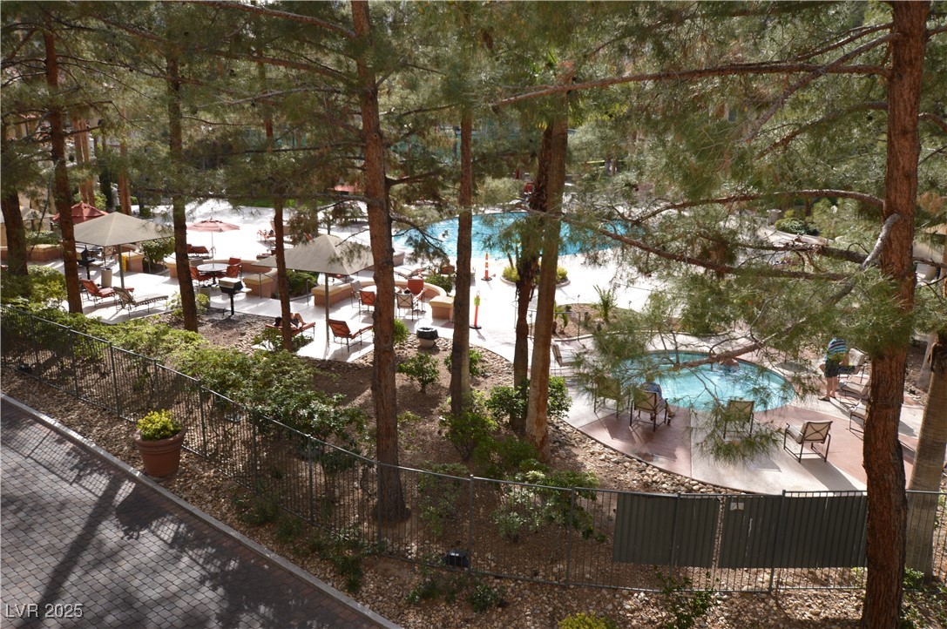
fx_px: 788
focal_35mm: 30
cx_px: 474
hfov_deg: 62.0
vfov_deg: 43.5
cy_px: 314
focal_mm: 20
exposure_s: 1/160
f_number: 6.3
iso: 100
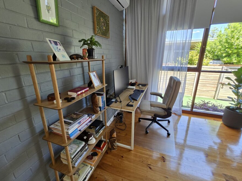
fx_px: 105
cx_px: 120
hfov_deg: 98.1
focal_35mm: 15
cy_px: 90
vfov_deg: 81.8
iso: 80
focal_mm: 1.7
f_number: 2.2
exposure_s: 1/50
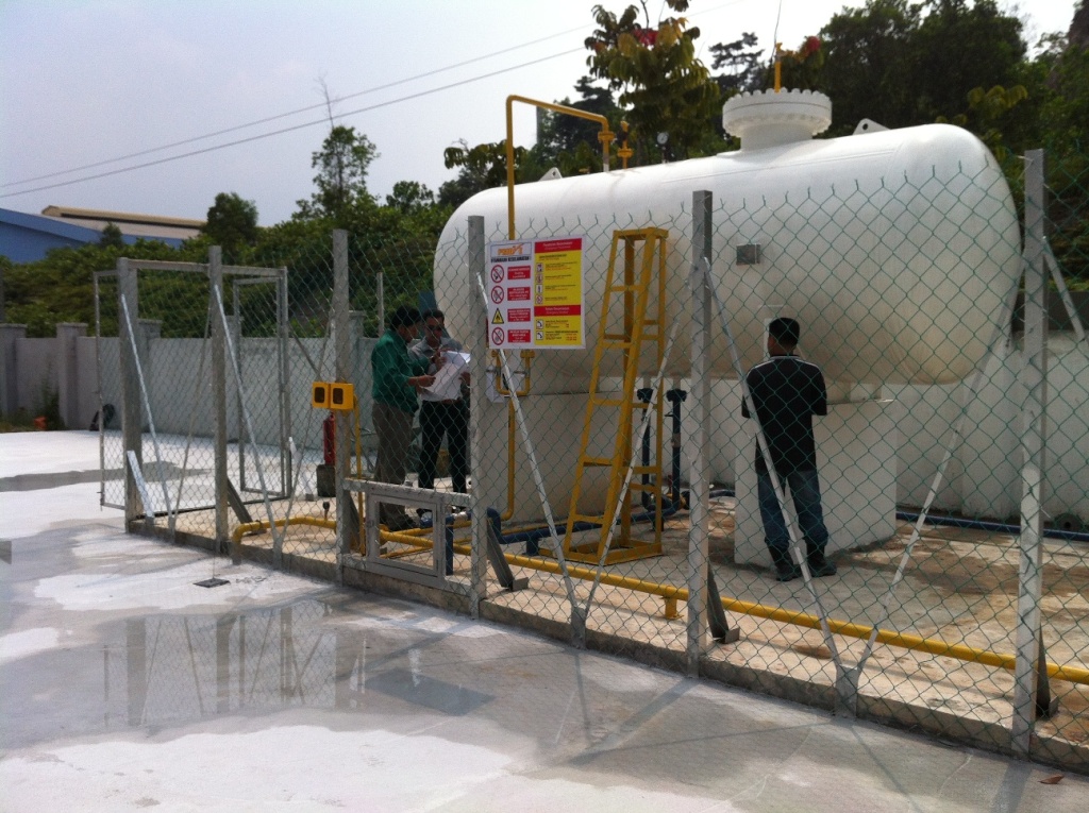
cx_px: 544
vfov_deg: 40.6
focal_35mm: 35
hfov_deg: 52.7
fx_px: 1100
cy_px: 406
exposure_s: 1/2011
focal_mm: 3.85
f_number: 2.8
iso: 80
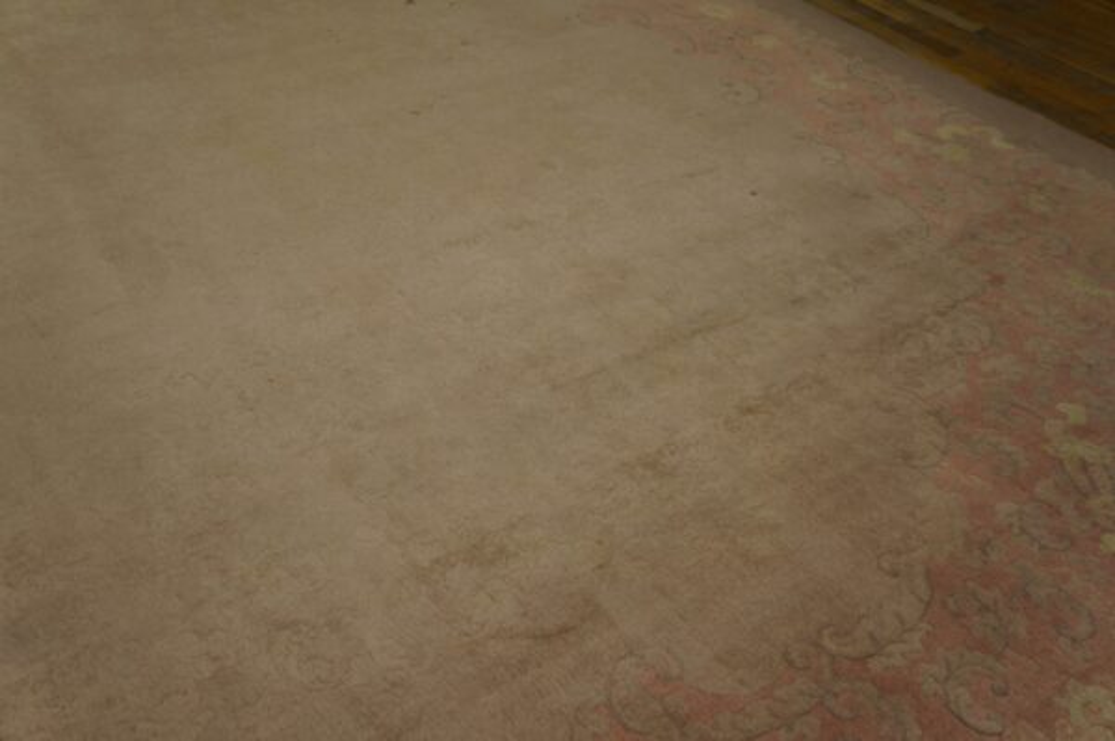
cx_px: 558
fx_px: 1068
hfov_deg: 55.1
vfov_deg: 38.3
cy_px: 370
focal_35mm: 34
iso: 250
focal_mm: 23
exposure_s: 1/60
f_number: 4
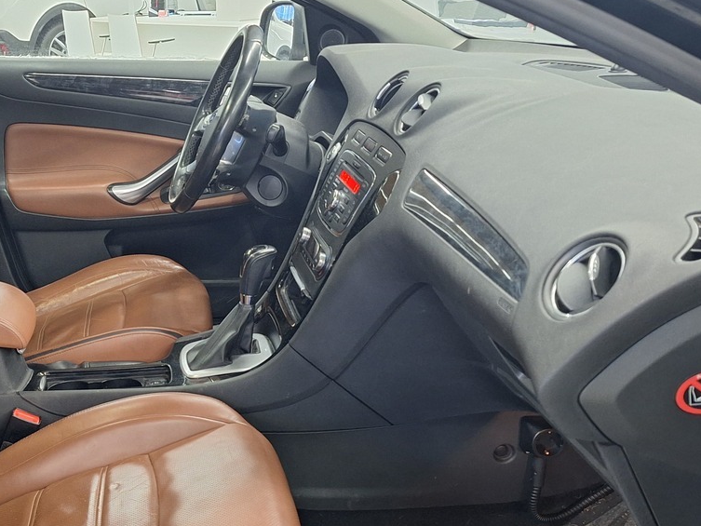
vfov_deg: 32.8
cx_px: 131
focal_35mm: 44
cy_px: 315
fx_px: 891
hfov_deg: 41.0
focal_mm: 5.54
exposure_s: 1/25
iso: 250
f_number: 1.8
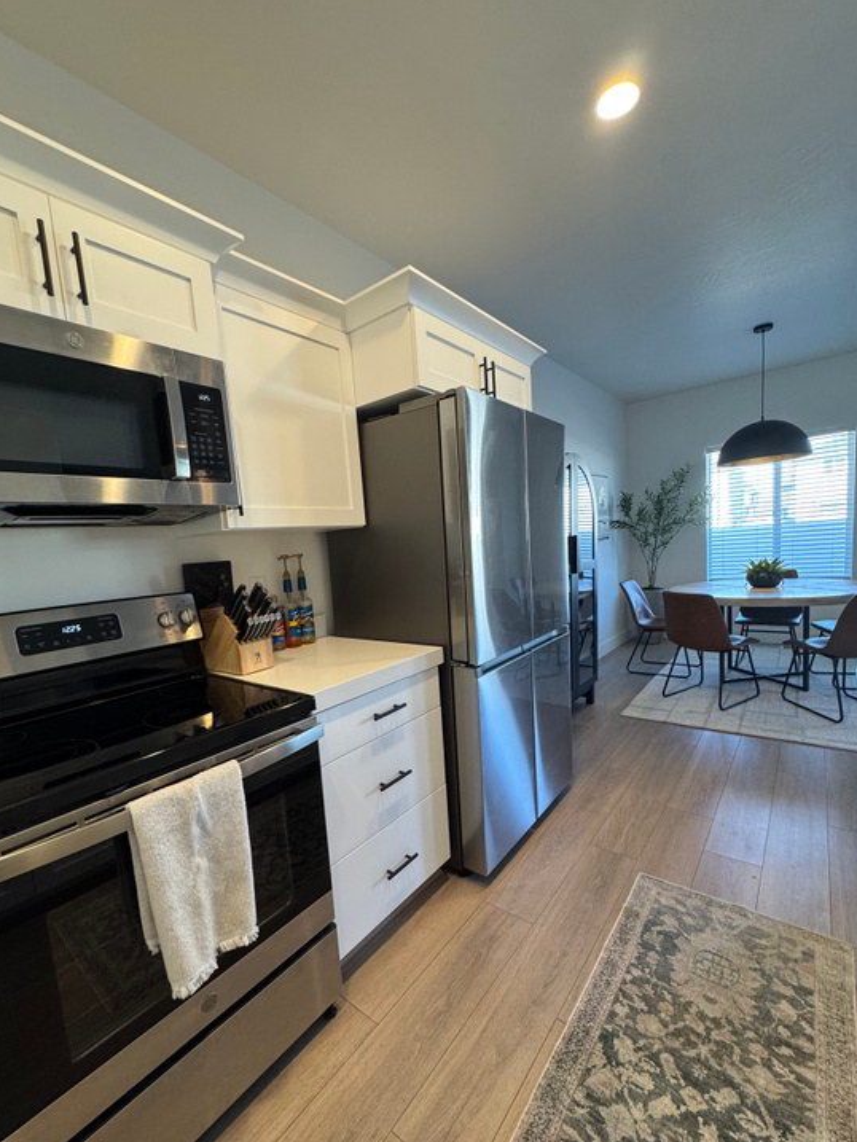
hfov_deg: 81.7
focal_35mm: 15
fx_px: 495
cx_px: 401
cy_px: 607
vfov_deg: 98.0
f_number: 2.2
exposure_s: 1/120
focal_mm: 2.22
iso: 200
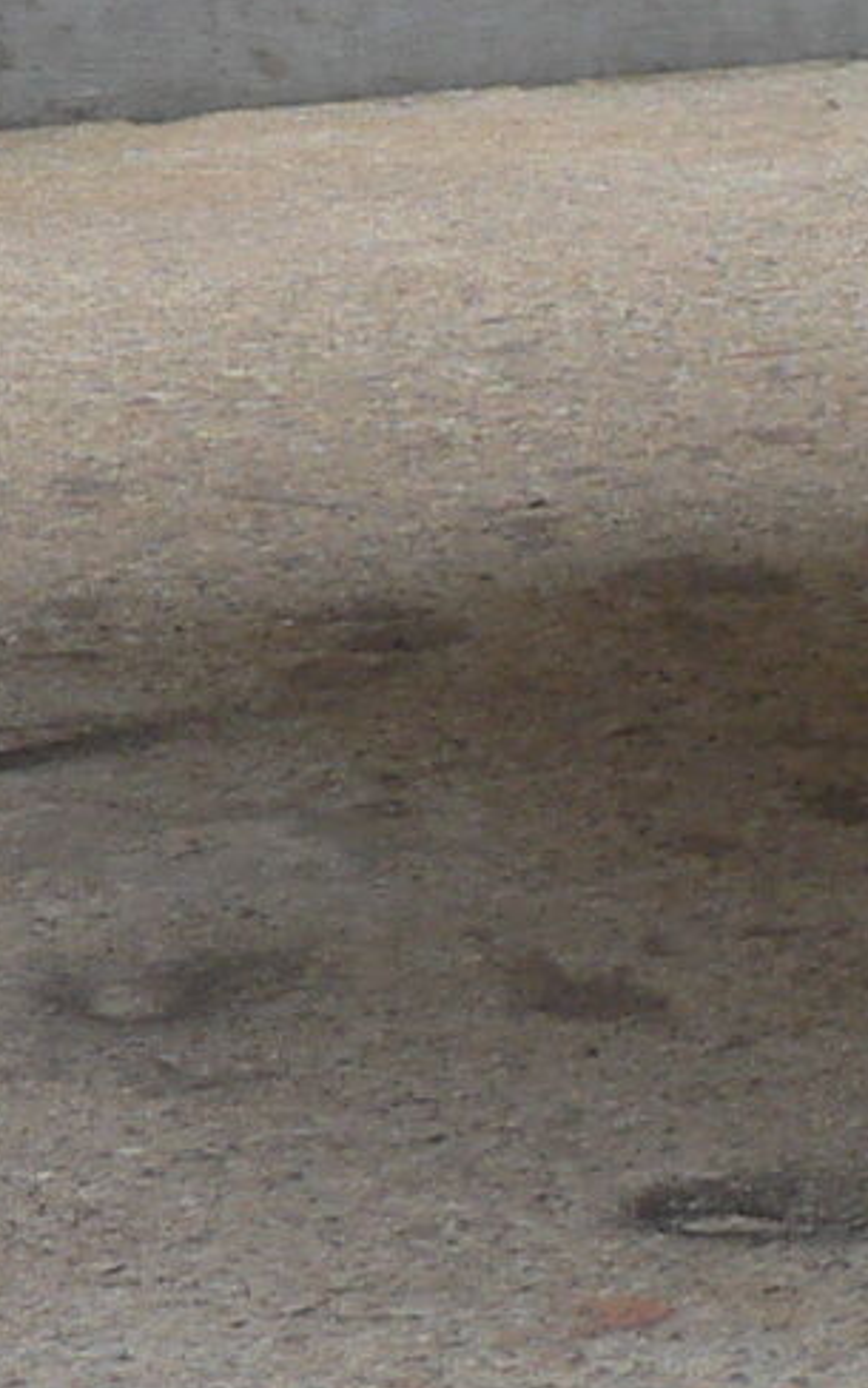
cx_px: 2393
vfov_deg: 10.4
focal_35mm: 200
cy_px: 125
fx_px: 7570
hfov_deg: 6.2
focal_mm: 6
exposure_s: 1/125
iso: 80
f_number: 2.8
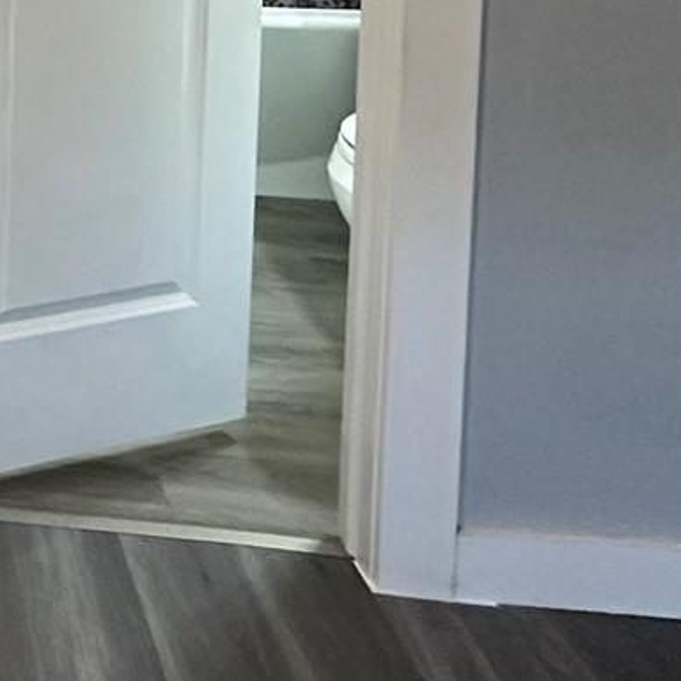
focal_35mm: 66
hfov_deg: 20.5
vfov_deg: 21.4
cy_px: -374
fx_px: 1469
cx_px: -458
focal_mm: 2.22
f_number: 2.2
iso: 250
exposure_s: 1/60
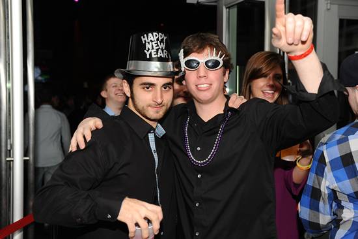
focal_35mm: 48
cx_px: 179
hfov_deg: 41.1
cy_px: 120
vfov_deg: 28.0
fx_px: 477
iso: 800
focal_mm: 48
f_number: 4.8
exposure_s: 1/250
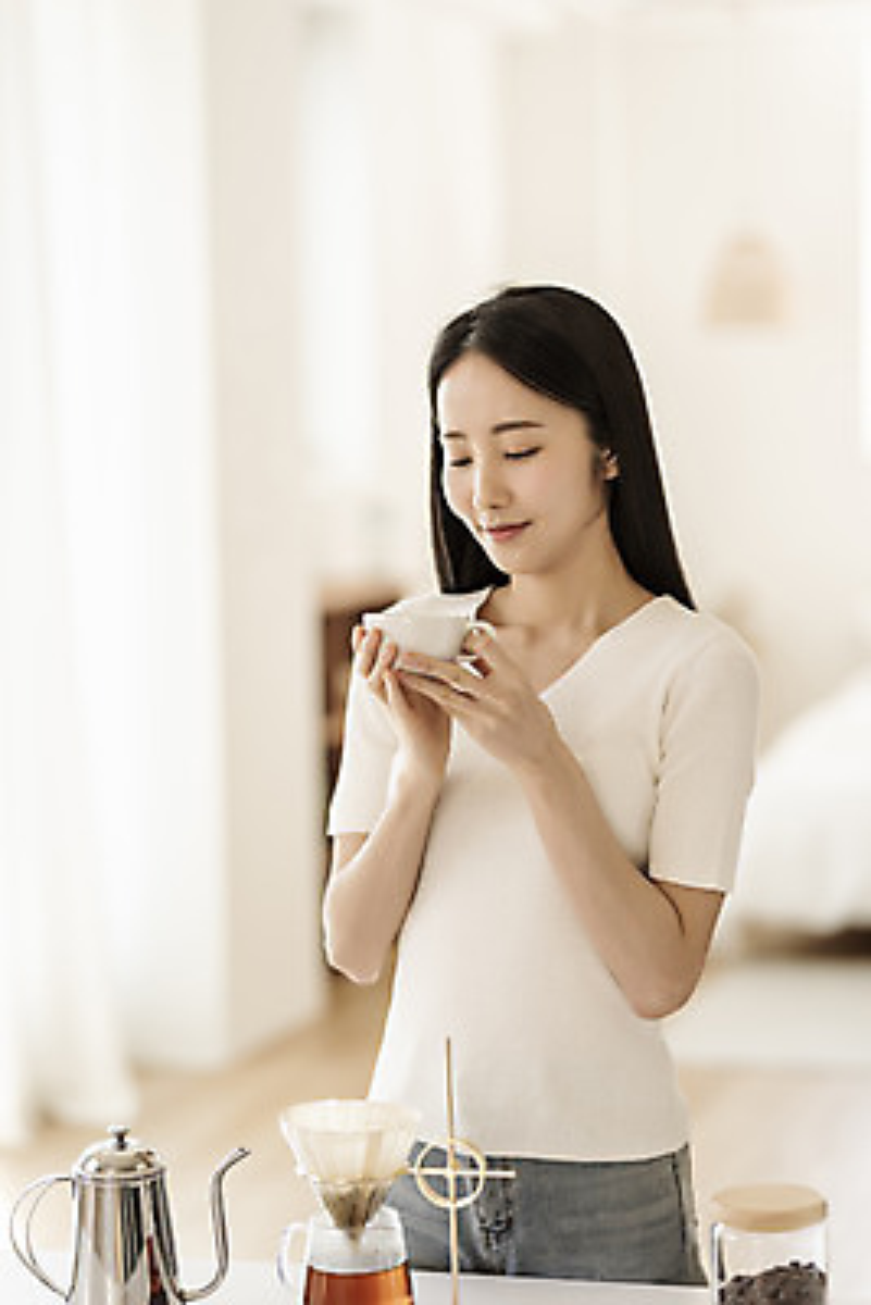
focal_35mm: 85
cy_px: 652
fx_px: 3082
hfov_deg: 16.1
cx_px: 436
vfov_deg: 23.9
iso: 125
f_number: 2
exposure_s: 1/250
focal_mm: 85
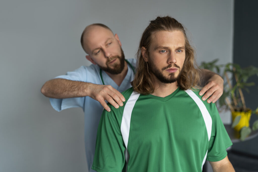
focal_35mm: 55
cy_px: 86
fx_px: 394
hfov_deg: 36.2
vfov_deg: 24.6
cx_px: 129
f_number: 2.5
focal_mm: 55
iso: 125
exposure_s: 1/160
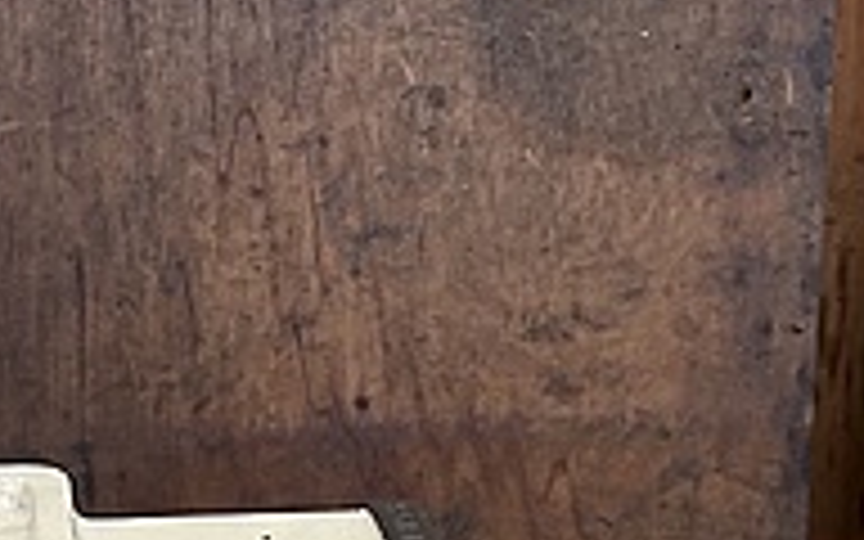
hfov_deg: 21.8
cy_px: 801
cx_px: 18
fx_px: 2166
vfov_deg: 13.4
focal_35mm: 92
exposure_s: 1/110
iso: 125
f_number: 1.6
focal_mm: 5.1
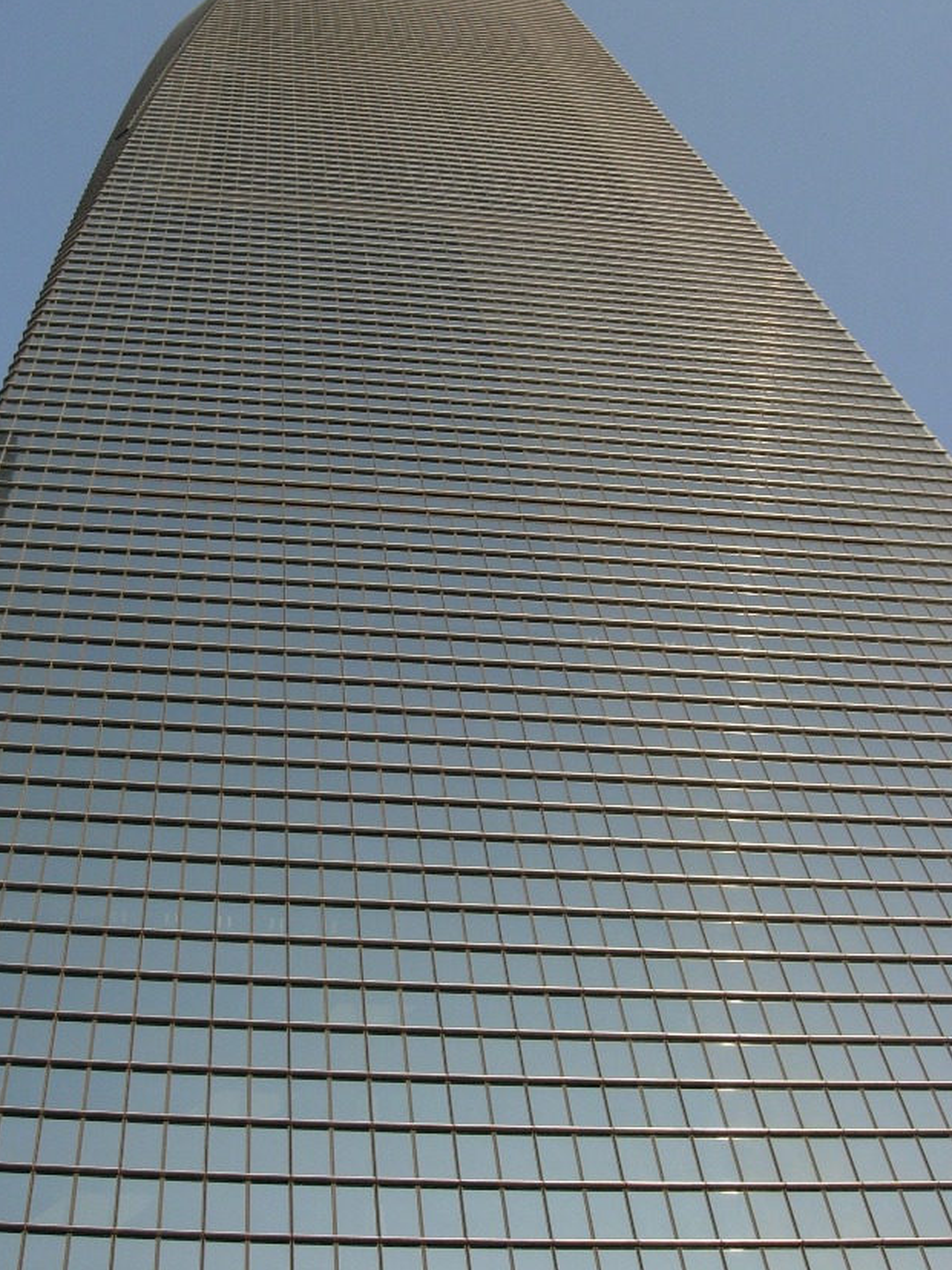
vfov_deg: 40.4
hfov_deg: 30.8
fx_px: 1723
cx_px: 388
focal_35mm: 47
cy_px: 621
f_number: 4.8
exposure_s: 1/443
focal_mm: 7.8
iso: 79
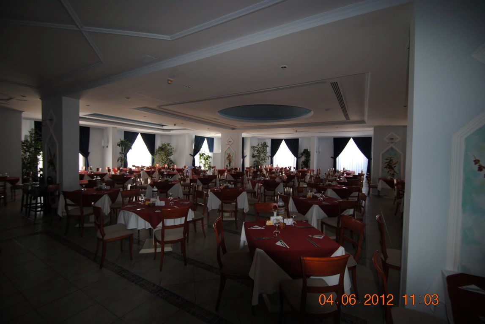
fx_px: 202
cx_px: 242
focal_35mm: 15
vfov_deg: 77.5
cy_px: 162
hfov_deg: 100.3
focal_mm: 10
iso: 200
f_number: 3.5
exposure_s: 1/60
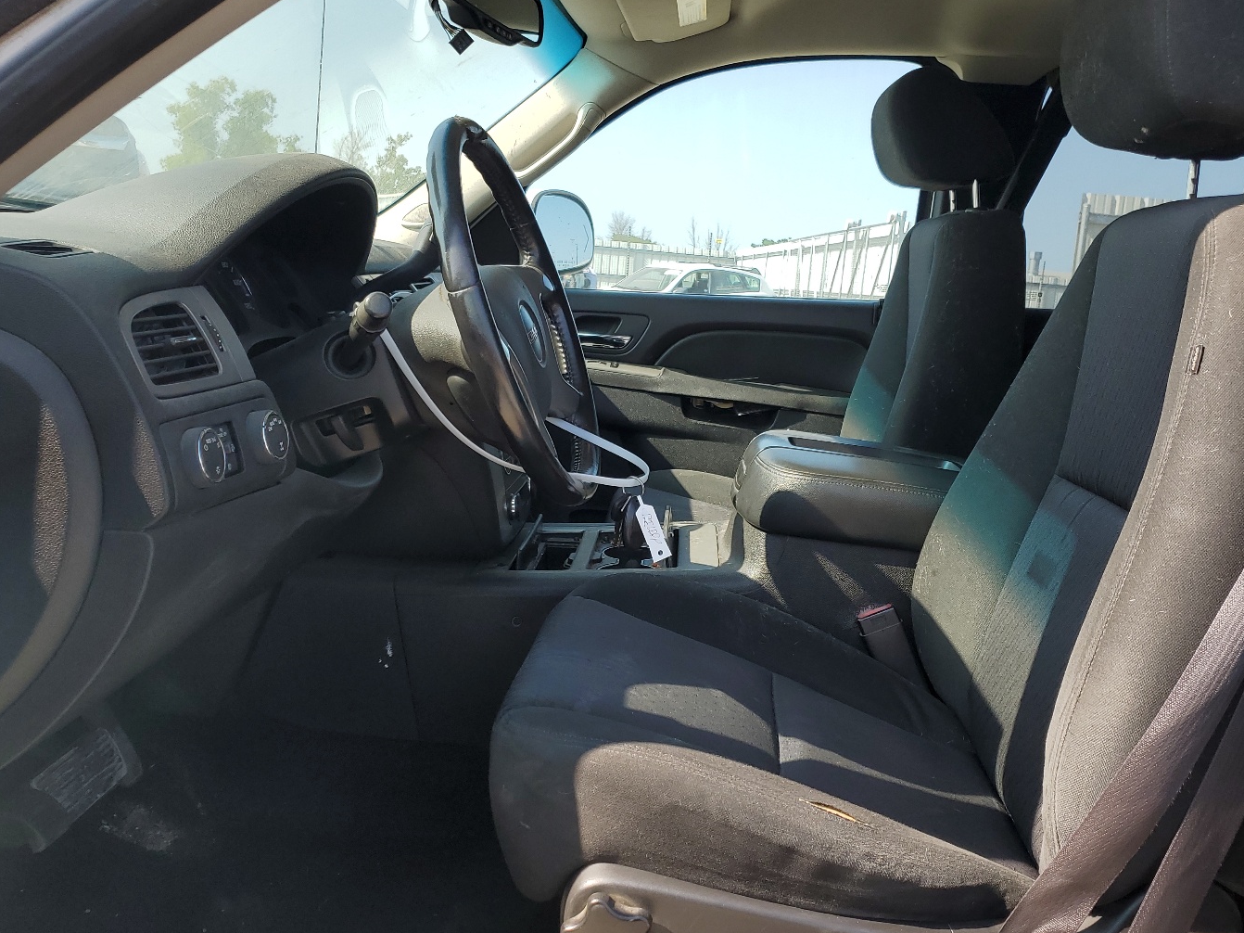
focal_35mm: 31
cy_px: 473
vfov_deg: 45.4
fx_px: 1114
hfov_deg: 58.3
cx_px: 662
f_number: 1.5
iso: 50
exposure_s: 1/909
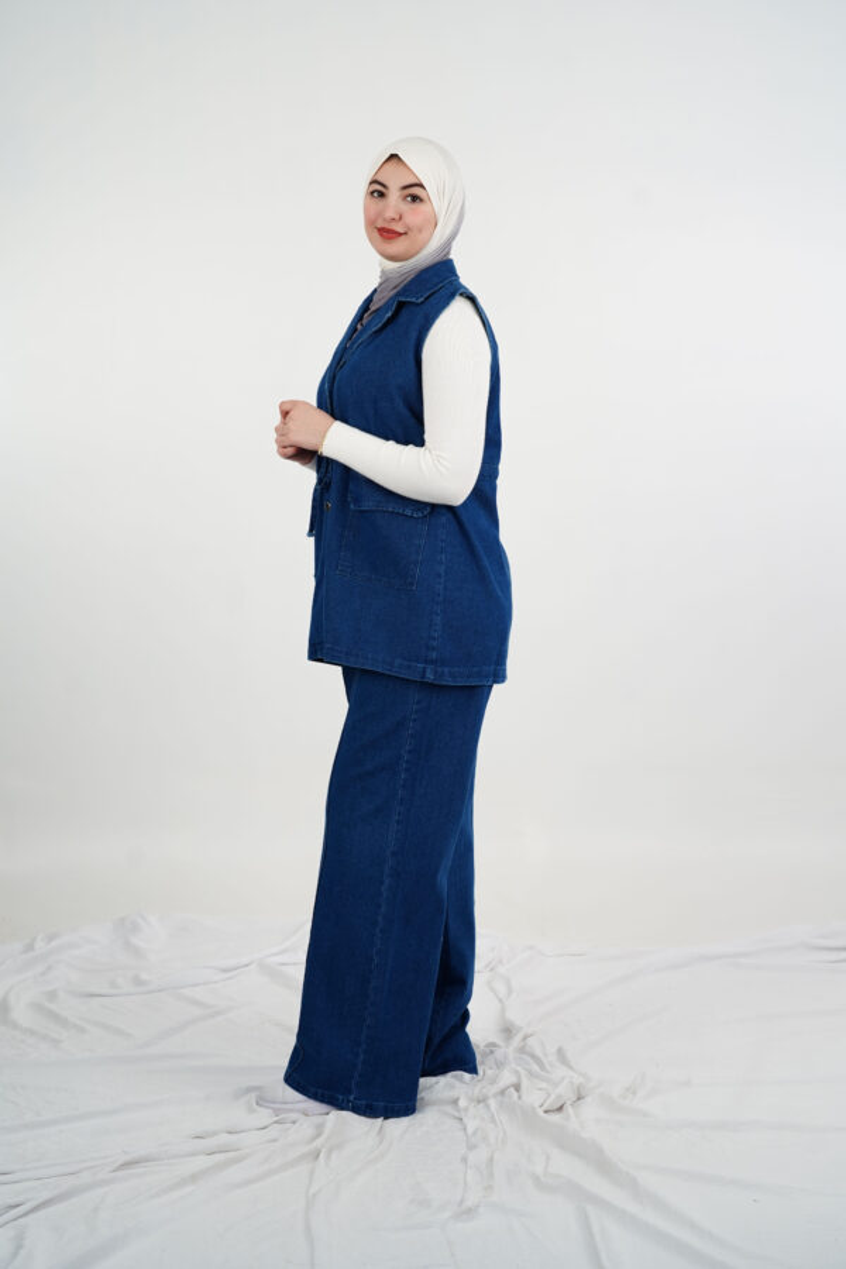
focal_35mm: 60
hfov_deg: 22.6
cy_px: 634
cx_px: 423
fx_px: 2115
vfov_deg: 33.4
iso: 250
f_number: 5.6
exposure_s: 1/100
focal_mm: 60
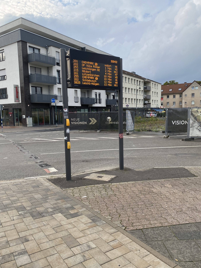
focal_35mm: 26
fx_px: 201
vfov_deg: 67.3
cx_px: 100
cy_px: 134
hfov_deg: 53.1
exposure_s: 1/673
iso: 32
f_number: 1.8
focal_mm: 4.25
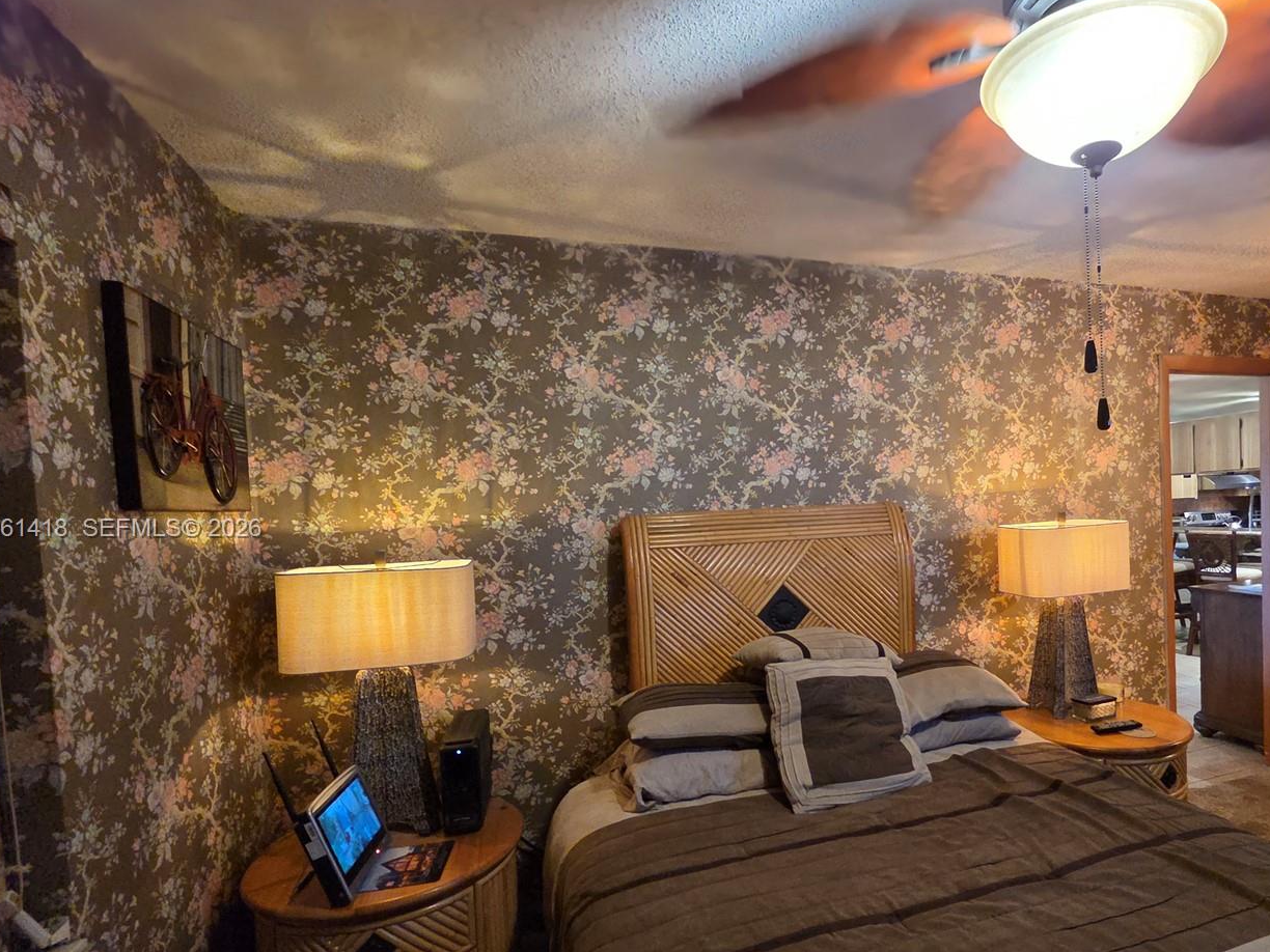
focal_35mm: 17
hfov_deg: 89.7
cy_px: 530
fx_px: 624
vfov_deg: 74.5
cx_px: 769
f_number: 2.2
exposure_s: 1/60
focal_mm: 2.2
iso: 1250
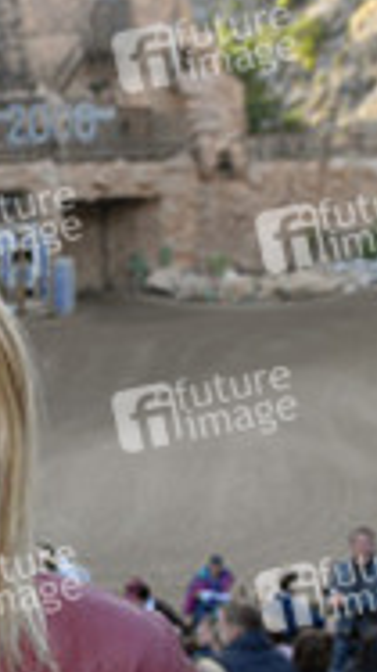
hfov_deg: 14.0
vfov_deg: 25.3
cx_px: -111
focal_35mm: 83
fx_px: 1477
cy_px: 500
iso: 320
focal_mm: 22
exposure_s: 1/100
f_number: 5.6
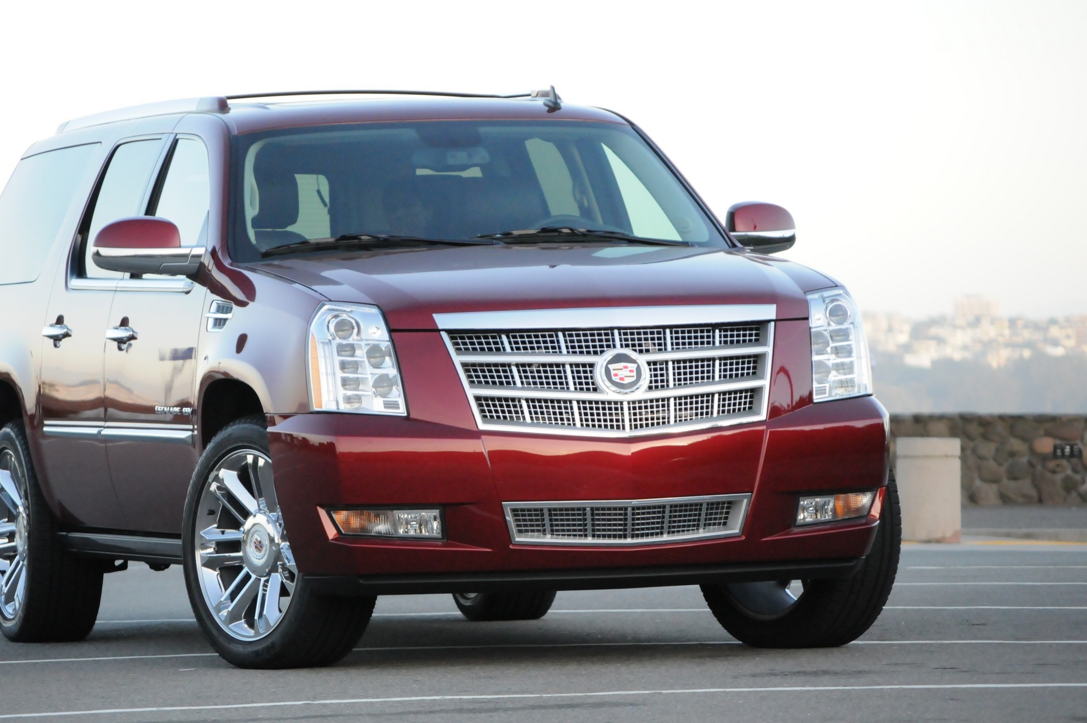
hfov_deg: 9.3
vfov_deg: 6.2
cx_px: 473
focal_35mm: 221
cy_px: 346
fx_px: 6653
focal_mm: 125
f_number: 5
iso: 2000
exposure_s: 1/1250
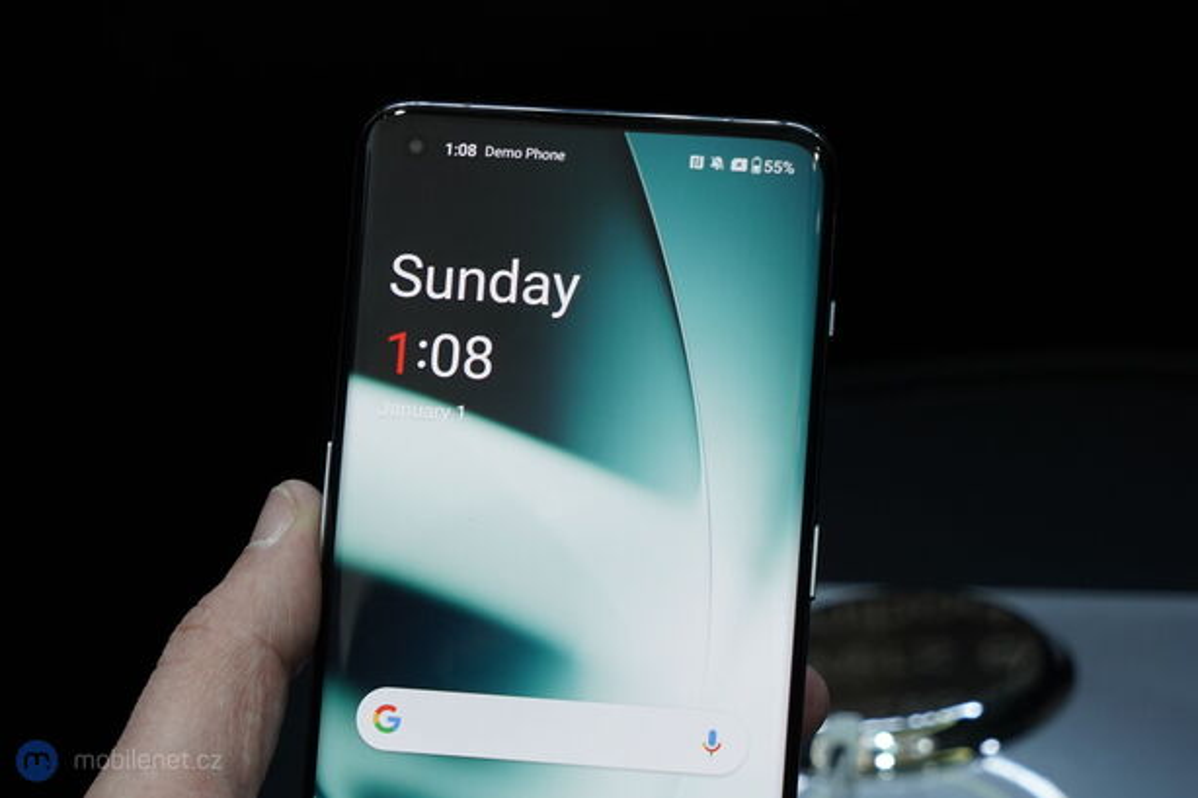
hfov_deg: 36.3
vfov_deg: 24.6
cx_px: 599
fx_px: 1830
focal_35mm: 55
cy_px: 399
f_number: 7.1
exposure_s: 1/50
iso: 1000
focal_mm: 55
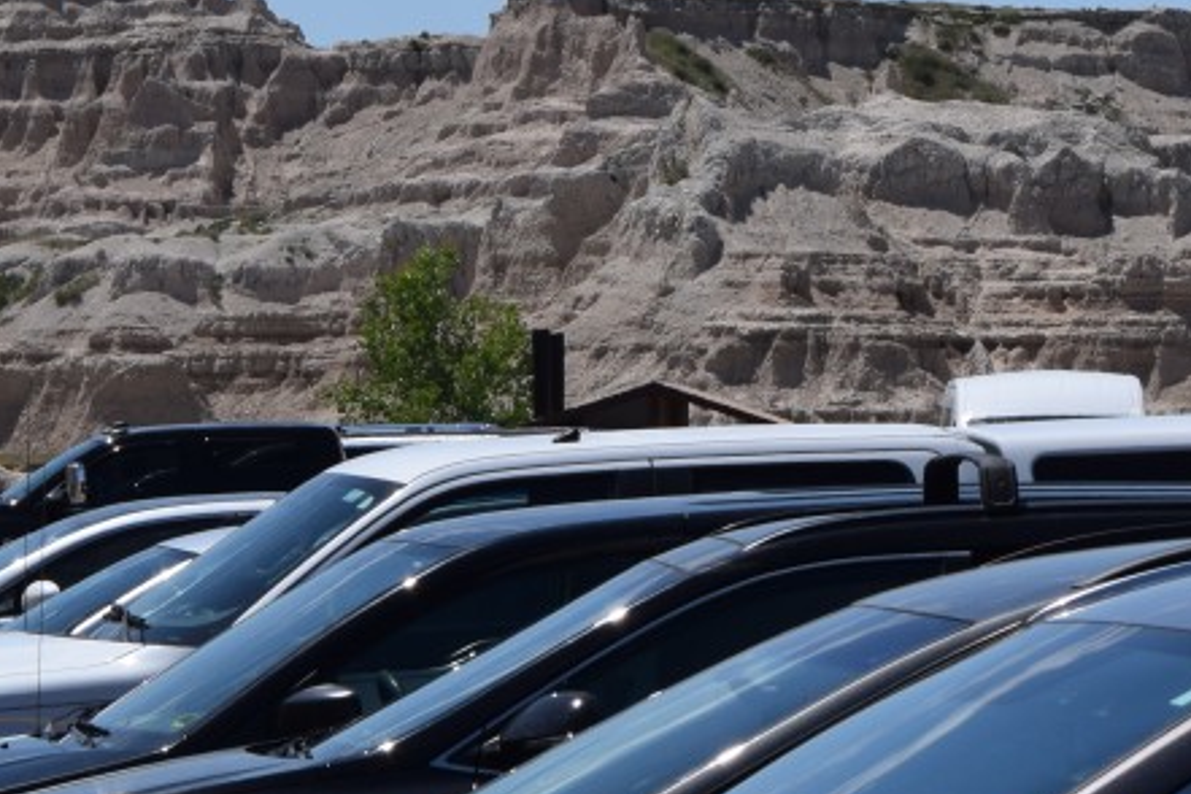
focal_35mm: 253
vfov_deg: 5.4
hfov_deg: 8.0
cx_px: 1777
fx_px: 8354
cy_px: -68
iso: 200
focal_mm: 55
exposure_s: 1/500
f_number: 11
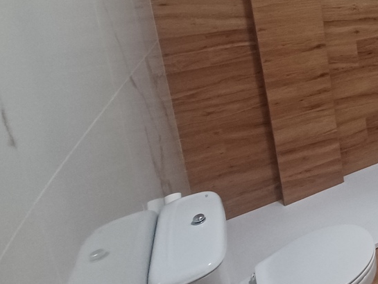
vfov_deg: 41.6
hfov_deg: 42.1
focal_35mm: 31
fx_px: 339
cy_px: 25
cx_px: 439
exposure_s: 1/33.3
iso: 200
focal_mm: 1.42
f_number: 2.2
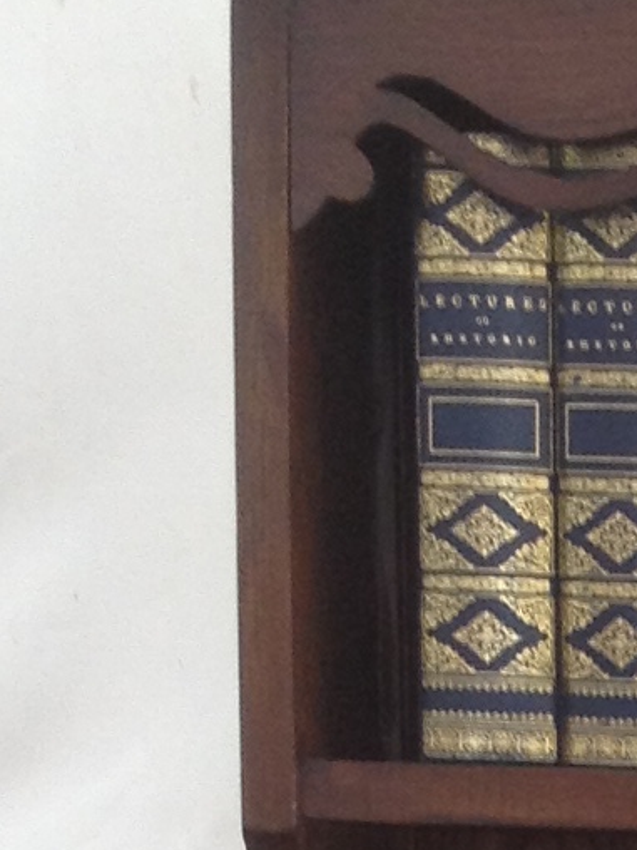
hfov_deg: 6.4
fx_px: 5521
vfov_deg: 8.2
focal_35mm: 225
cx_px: 1349
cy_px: 1944
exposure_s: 1/40
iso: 50
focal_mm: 4.28
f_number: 2.4
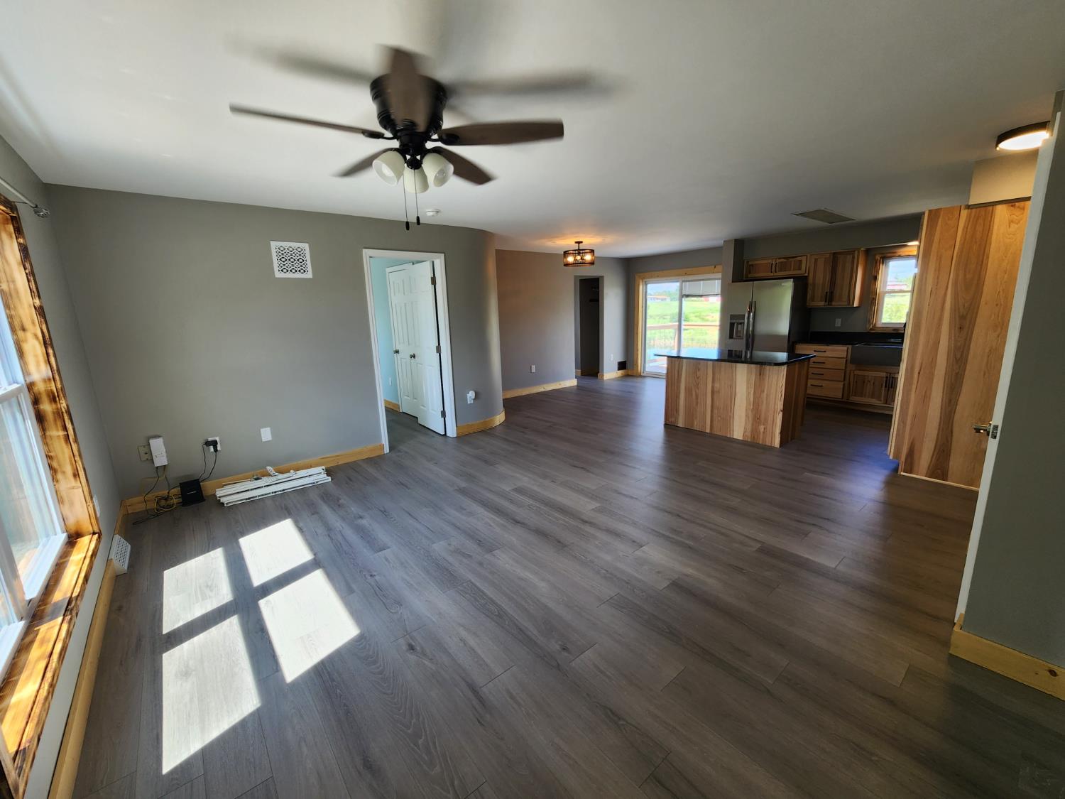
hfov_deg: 106.2
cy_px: 400
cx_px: 532
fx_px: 400
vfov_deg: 89.9
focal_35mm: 13
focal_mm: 2.2
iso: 80
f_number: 2.2
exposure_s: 1/120
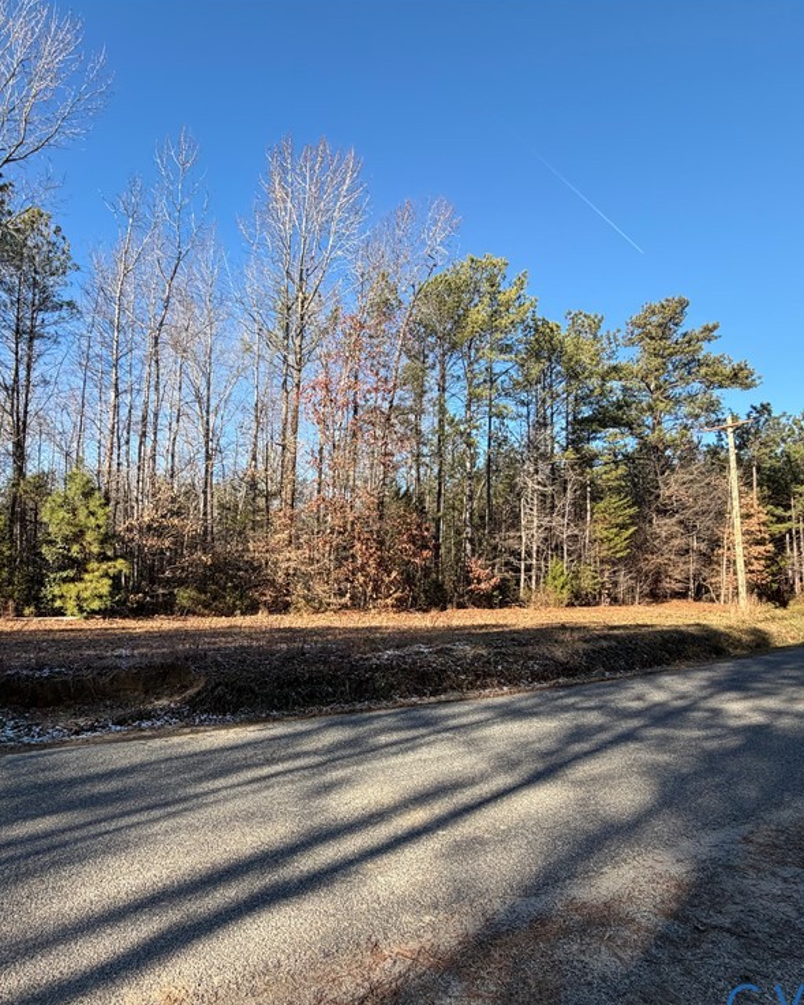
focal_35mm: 19
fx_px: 565
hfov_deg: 69.9
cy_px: 516
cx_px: 307
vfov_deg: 83.3
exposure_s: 1/518
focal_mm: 2.22
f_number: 2.2
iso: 40
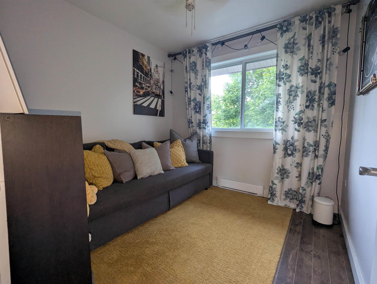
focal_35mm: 16
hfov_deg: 94.4
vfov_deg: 78.2
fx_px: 175
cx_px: 188
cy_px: 142
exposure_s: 1/35.9
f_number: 2.2
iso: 196
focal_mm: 2.35
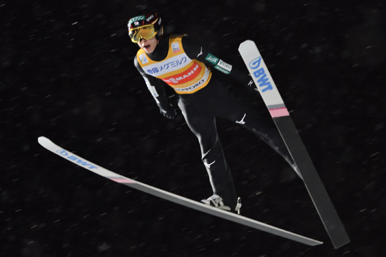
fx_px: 4825
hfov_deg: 4.6
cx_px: 193
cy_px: 128
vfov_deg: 3.1
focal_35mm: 450
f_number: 4
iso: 2000
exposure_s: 1/400
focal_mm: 300
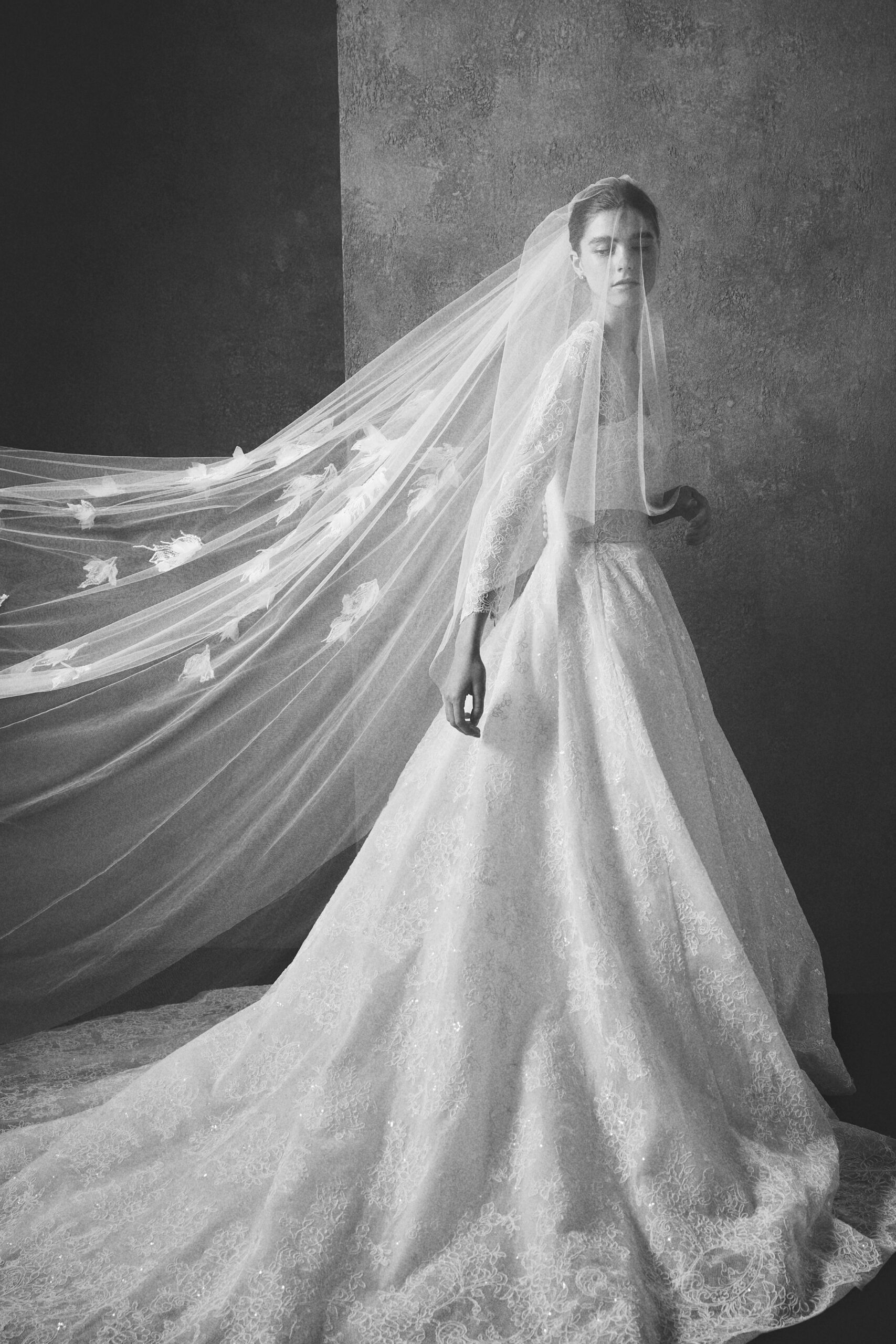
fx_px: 1754
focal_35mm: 47
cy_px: 672
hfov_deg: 28.7
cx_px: 448
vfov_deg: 41.9
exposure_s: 1/200
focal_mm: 47
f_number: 6.3
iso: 100
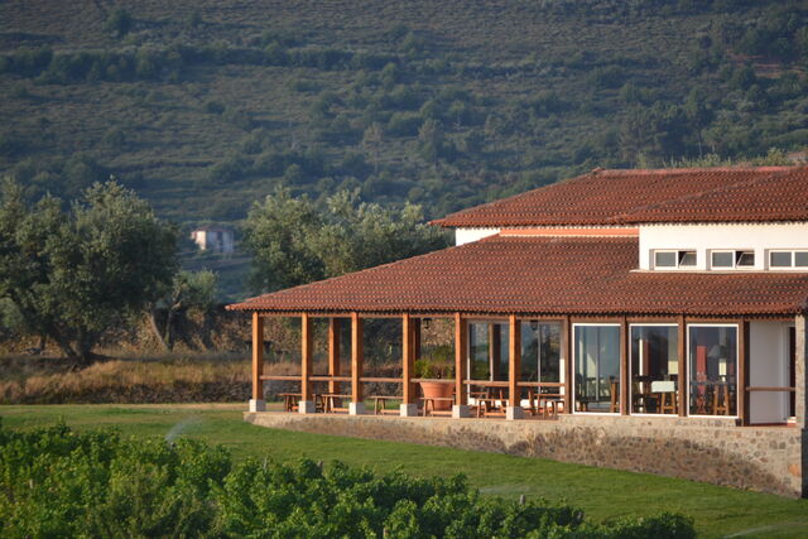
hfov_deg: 6.9
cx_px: 404
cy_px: 270
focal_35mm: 300
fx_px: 6734
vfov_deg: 4.6
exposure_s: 1/500
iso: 250
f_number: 5.6
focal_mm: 200
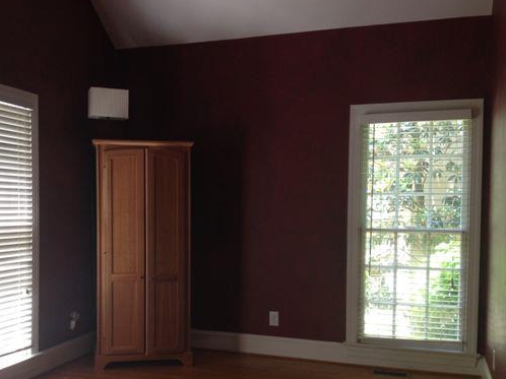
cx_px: 186
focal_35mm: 45
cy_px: 235
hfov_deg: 41.7
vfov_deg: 32.0
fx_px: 657
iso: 64
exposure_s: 1/20
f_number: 2.4
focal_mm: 4.28
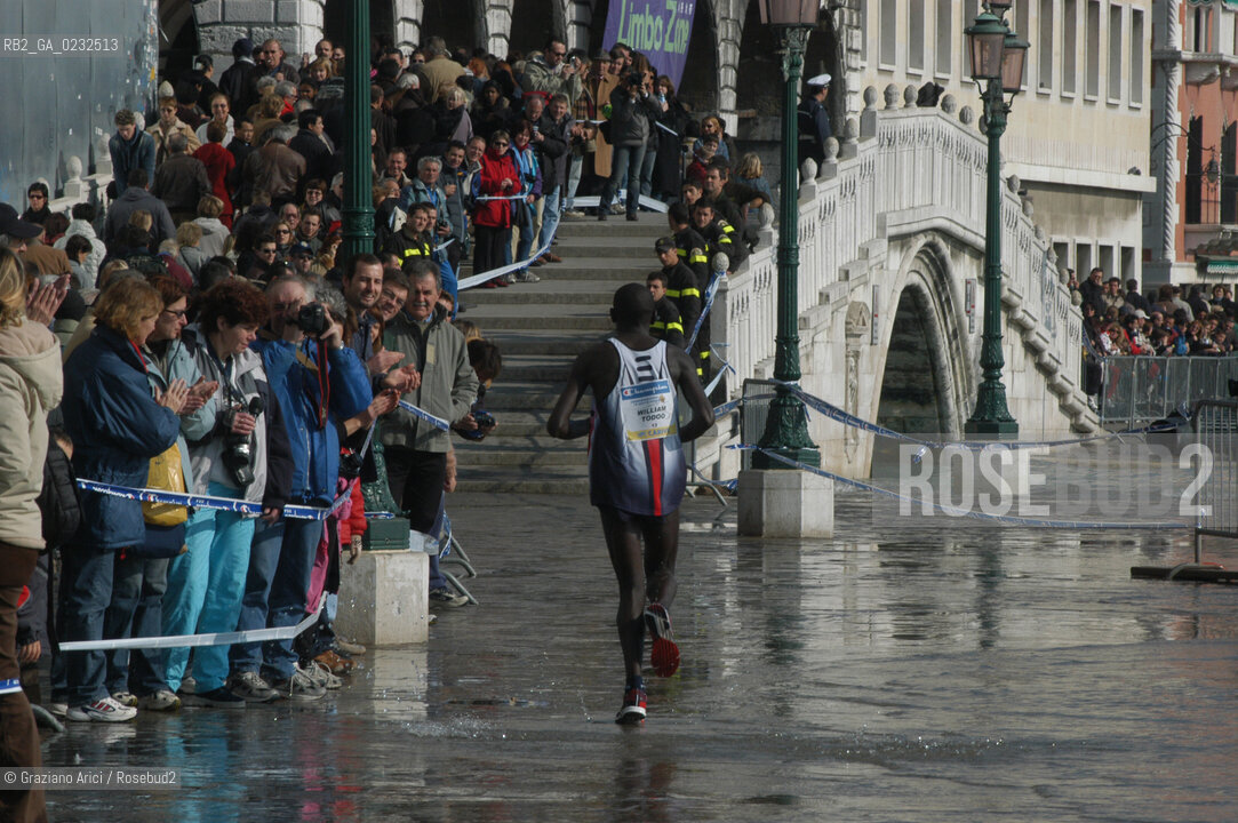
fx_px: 8761
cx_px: 619
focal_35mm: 255
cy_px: 412
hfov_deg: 8.1
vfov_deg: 5.4
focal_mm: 170
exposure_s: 1/640
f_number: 13
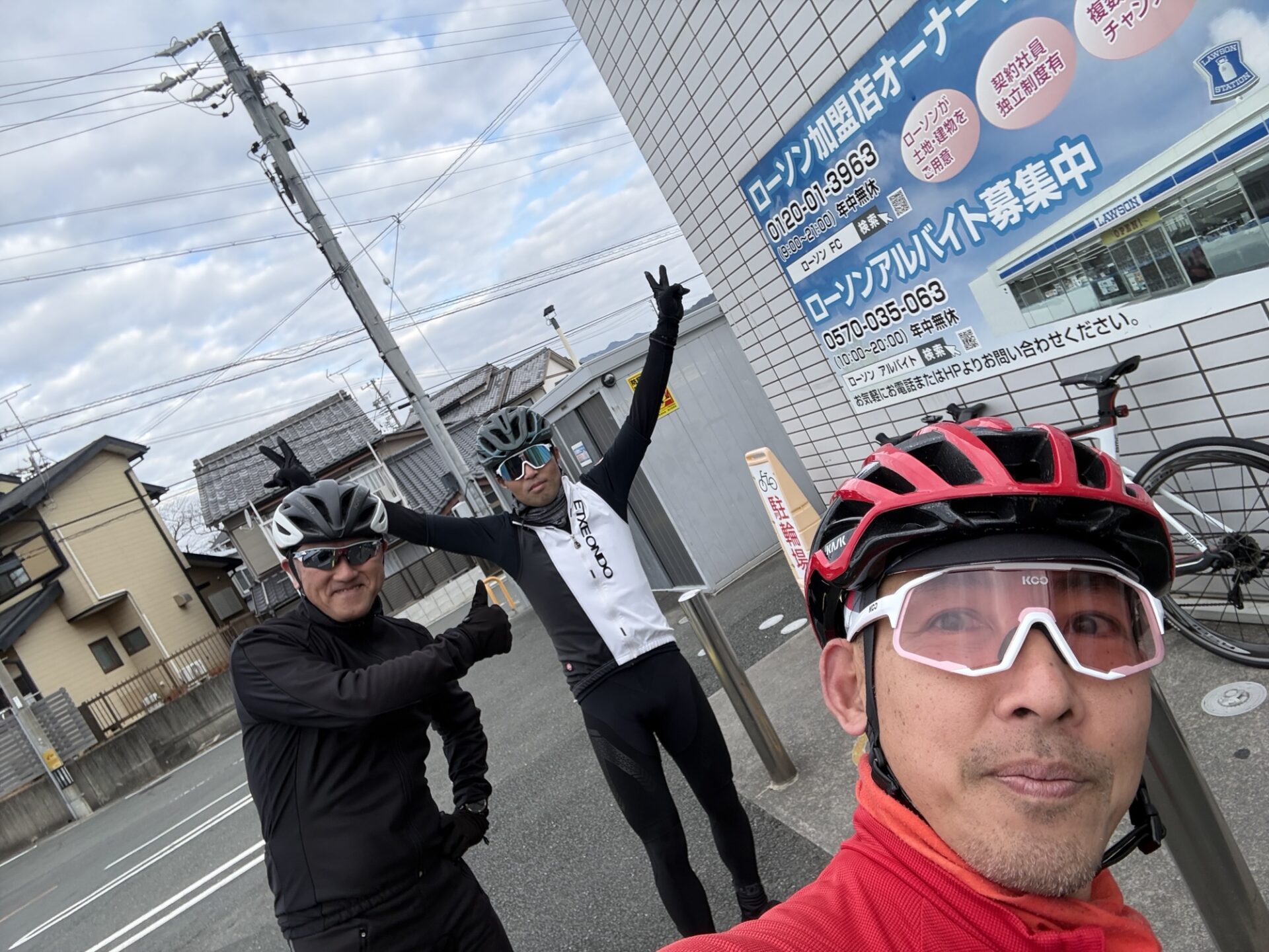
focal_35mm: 23
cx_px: 634
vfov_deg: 58.9
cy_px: 476
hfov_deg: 73.9
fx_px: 843
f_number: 1.9
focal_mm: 2.69
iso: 40
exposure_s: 1/249
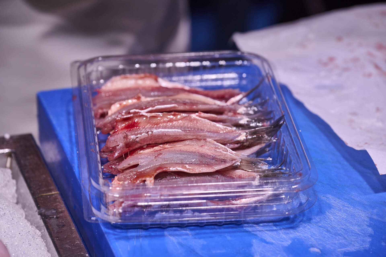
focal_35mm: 120
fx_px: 1287
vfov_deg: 11.4
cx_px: 193
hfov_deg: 17.1
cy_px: 128
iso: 500
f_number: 6.3
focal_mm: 120
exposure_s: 1/250
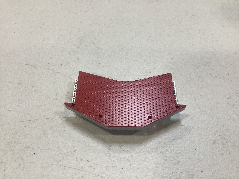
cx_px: 120
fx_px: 214
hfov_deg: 58.4
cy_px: 90
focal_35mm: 31
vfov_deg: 45.4
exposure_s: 1/120
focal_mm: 3.3
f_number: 2.4
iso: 80
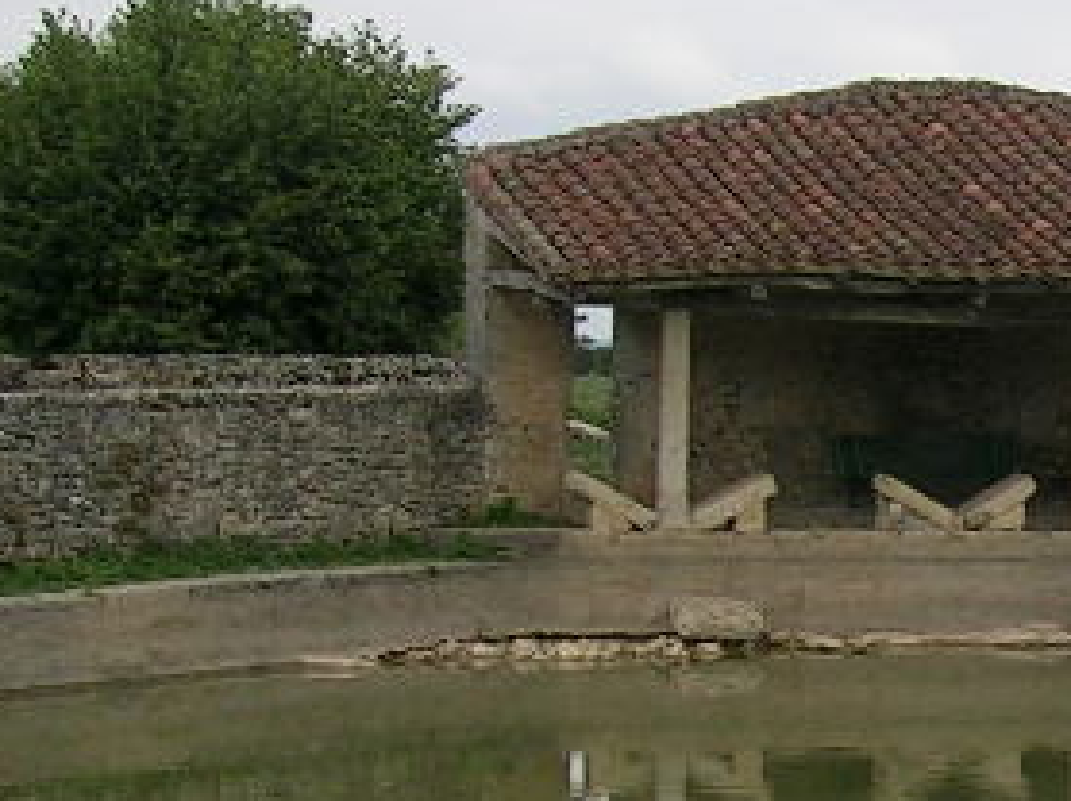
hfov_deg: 14.8
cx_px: 1267
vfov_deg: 11.4
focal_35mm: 129
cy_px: 689
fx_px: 3988
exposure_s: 1/344
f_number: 4.8
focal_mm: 5.4
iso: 50
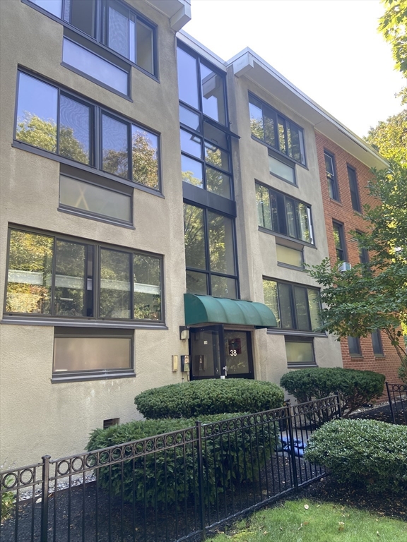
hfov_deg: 53.1
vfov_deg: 67.3
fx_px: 408
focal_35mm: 26
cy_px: 271
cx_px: 204
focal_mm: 4.25
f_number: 1.8
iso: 32
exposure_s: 1/131
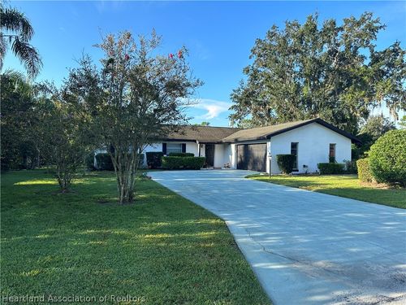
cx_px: 203
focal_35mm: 24
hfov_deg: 71.6
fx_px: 281
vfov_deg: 56.8
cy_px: 152
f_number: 1.78
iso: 80
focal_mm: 6.86
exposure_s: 1/1304
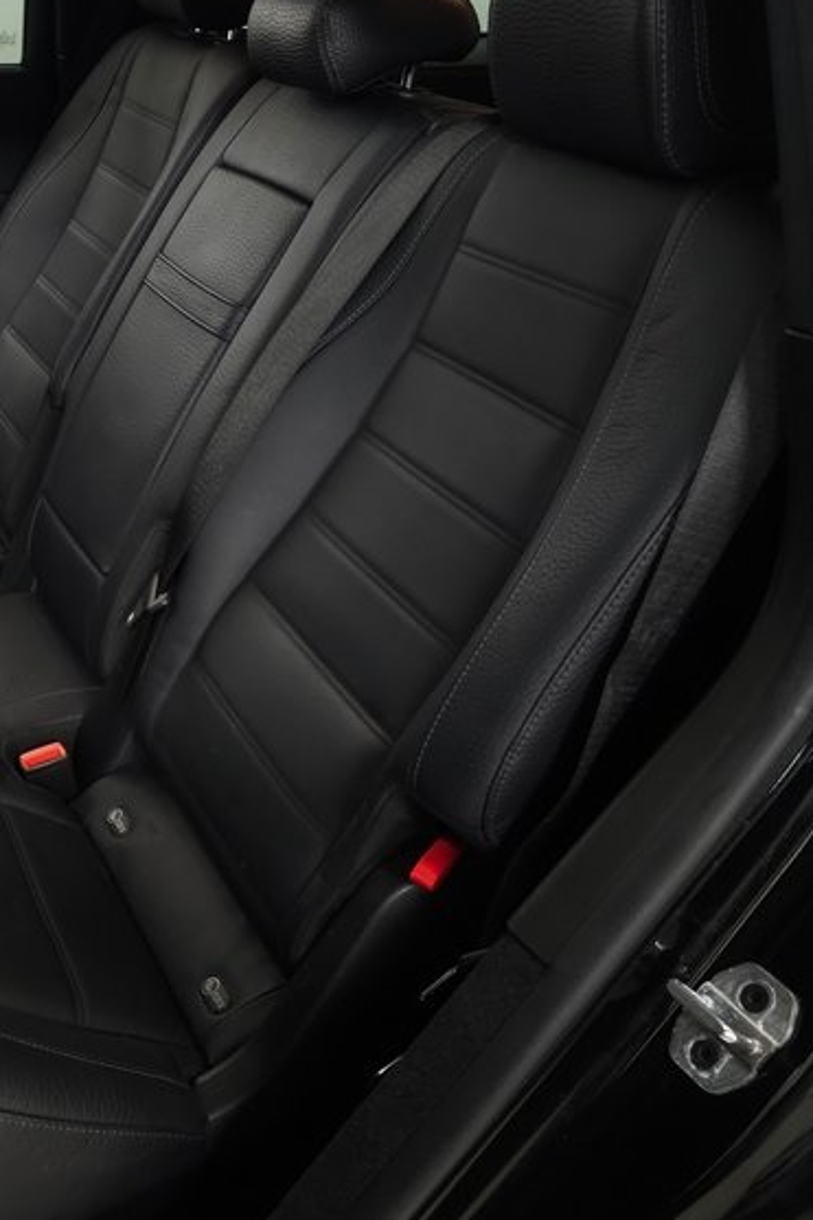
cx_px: -145
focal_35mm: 44
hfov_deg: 27.2
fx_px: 1491
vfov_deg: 44.4
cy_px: 534
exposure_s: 1/60
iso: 200
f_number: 1.7
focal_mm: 6.3
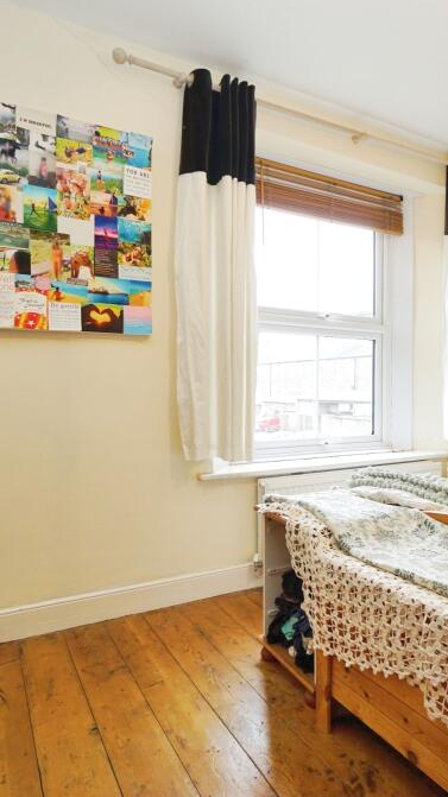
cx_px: 304
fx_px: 507
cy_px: 403
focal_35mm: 24
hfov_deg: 46.8
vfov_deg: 76.3
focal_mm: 10
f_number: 4
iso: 250
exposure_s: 1/100
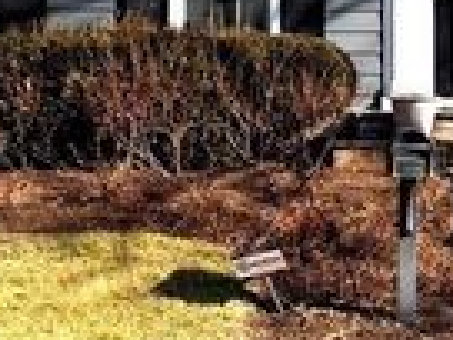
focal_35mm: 105
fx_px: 1374
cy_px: -265
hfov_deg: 18.4
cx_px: 406
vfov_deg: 12.8
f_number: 1.78
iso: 80
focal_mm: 6.76
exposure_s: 1/2801
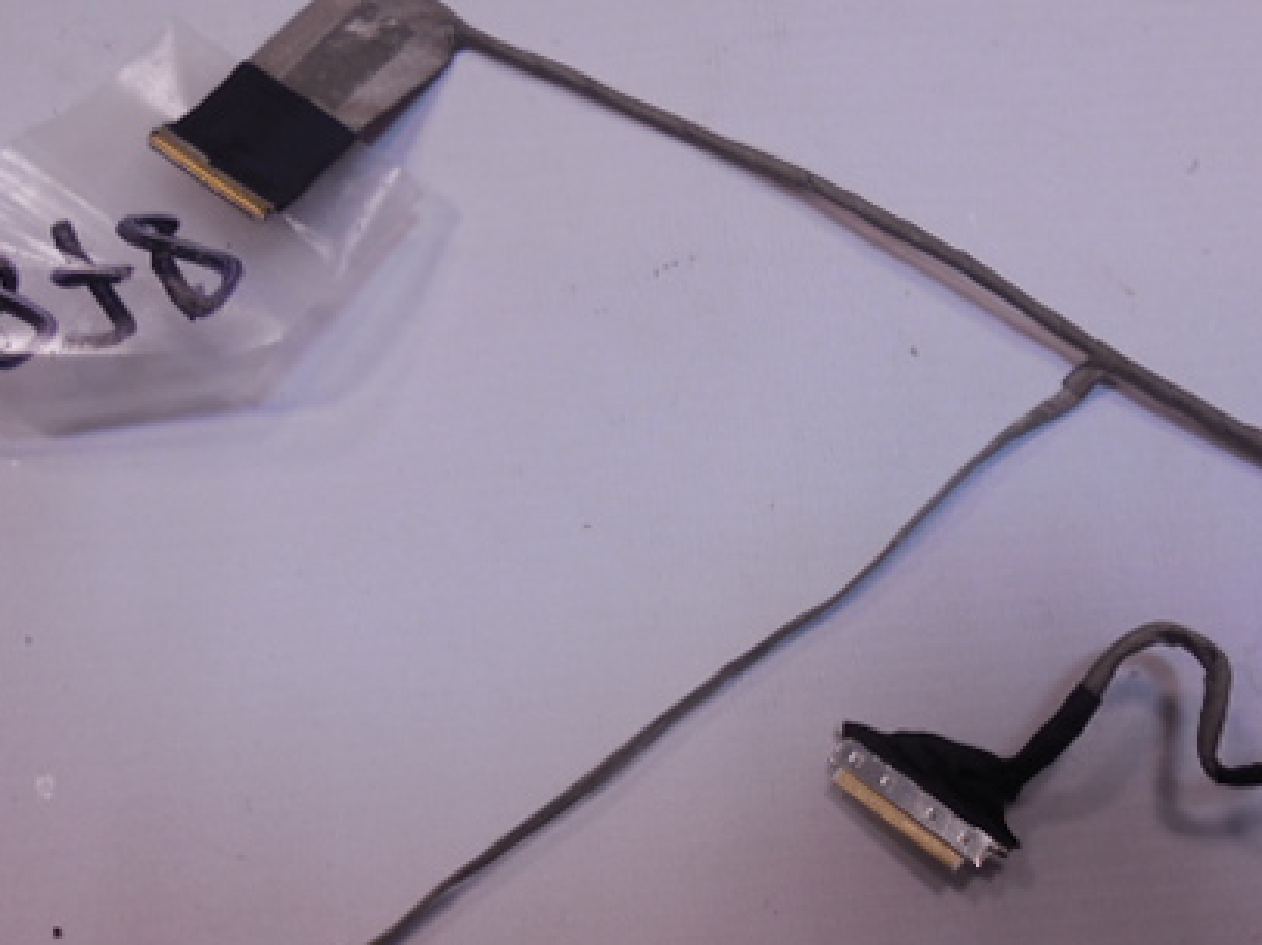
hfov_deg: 45.5
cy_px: 491
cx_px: 774
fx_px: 1494
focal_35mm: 41
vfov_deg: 35.1
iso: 160
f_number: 3.5
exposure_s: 1/30
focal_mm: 4.6
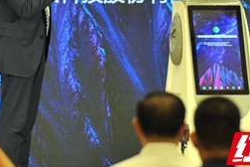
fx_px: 3305
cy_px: 5
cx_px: 109
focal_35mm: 476
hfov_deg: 4.3
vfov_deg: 2.9
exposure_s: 1/160
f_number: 4
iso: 2000
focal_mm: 200
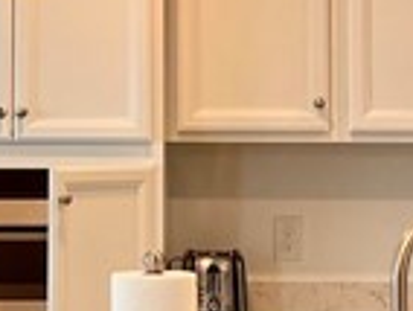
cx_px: 96
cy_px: 20
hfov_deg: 10.5
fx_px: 2235
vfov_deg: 7.9
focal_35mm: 187
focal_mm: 5.7
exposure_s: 1/120
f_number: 1.5
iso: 100
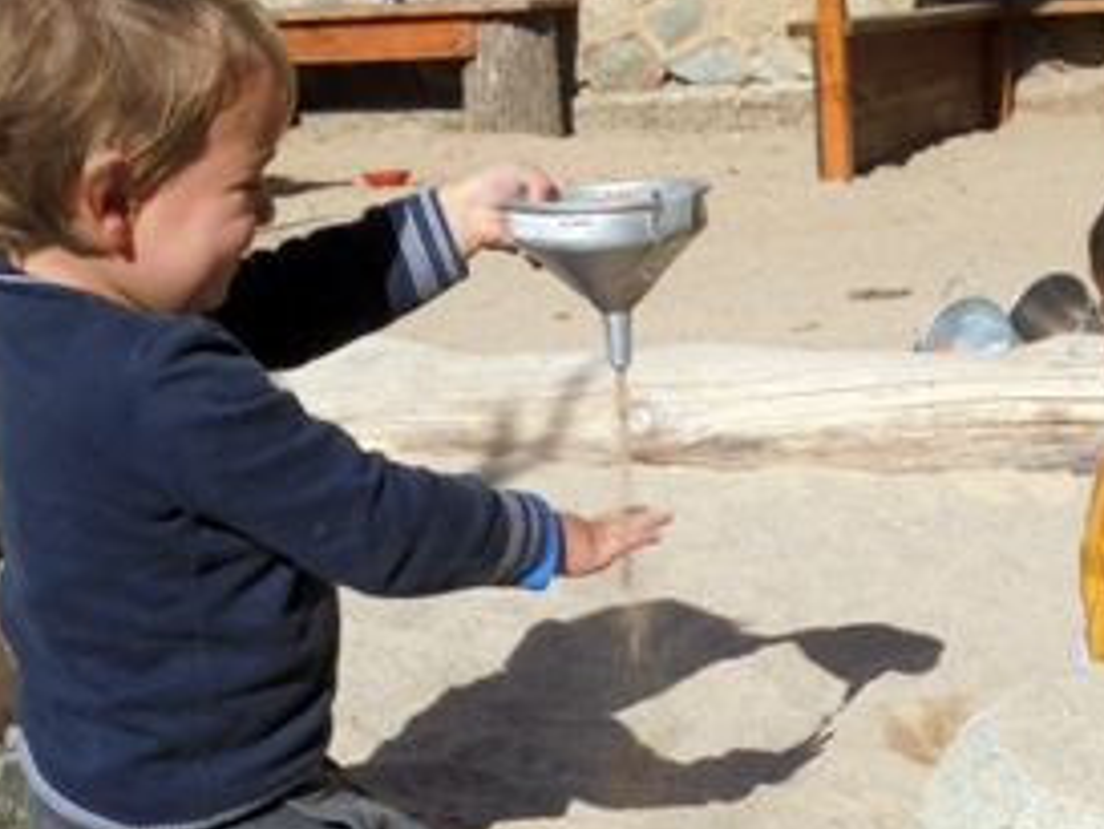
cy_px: 514
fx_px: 2616
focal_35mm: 82
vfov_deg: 18.0
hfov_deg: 23.7
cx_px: 708
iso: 100
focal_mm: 10.1
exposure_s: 1/125
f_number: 16.4
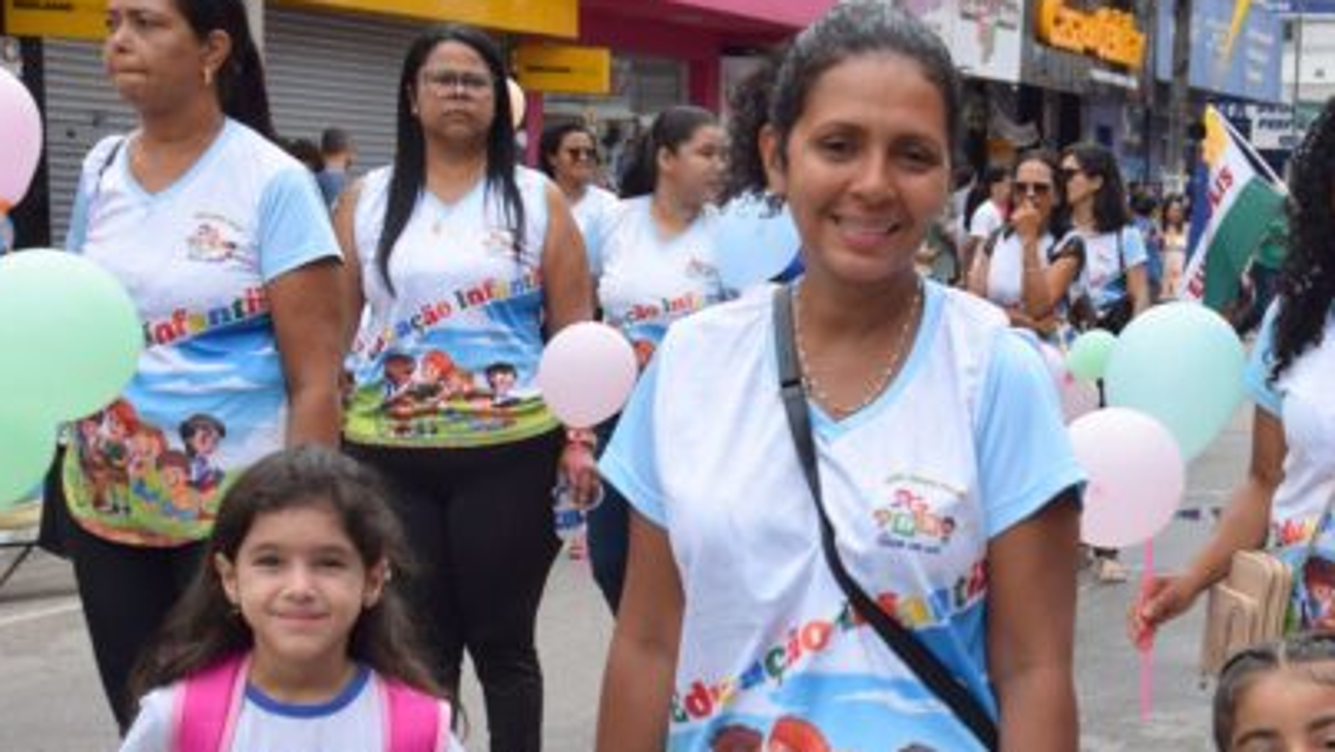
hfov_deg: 25.8
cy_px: 747
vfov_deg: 14.7
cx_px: 1030
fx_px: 2868
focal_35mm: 81
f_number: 8
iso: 200
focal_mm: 28
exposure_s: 1/250
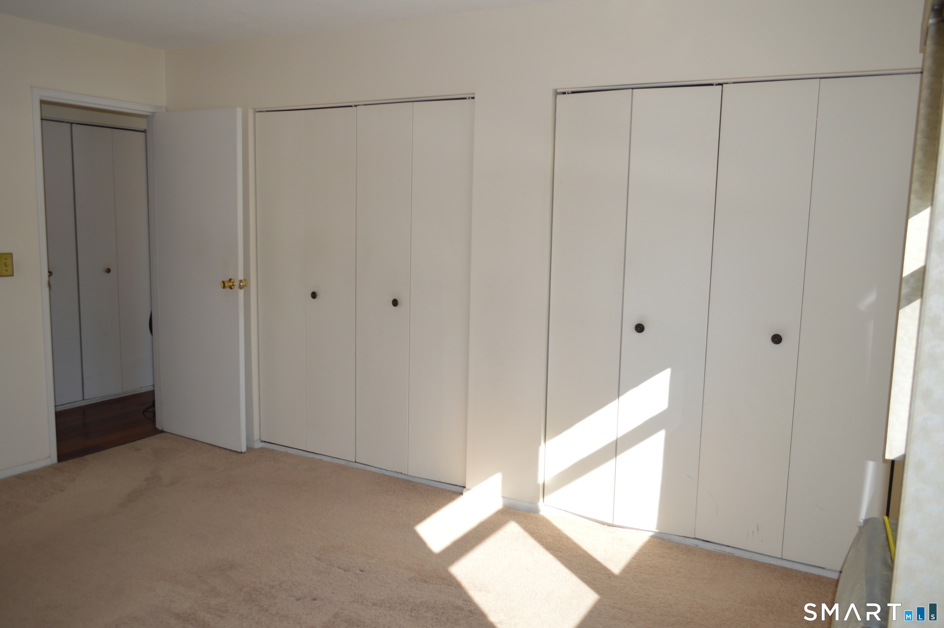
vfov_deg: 47.9
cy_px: 314
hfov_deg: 67.4
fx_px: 707
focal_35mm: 27
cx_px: 472
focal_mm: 18
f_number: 4.5
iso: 100
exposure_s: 1/200
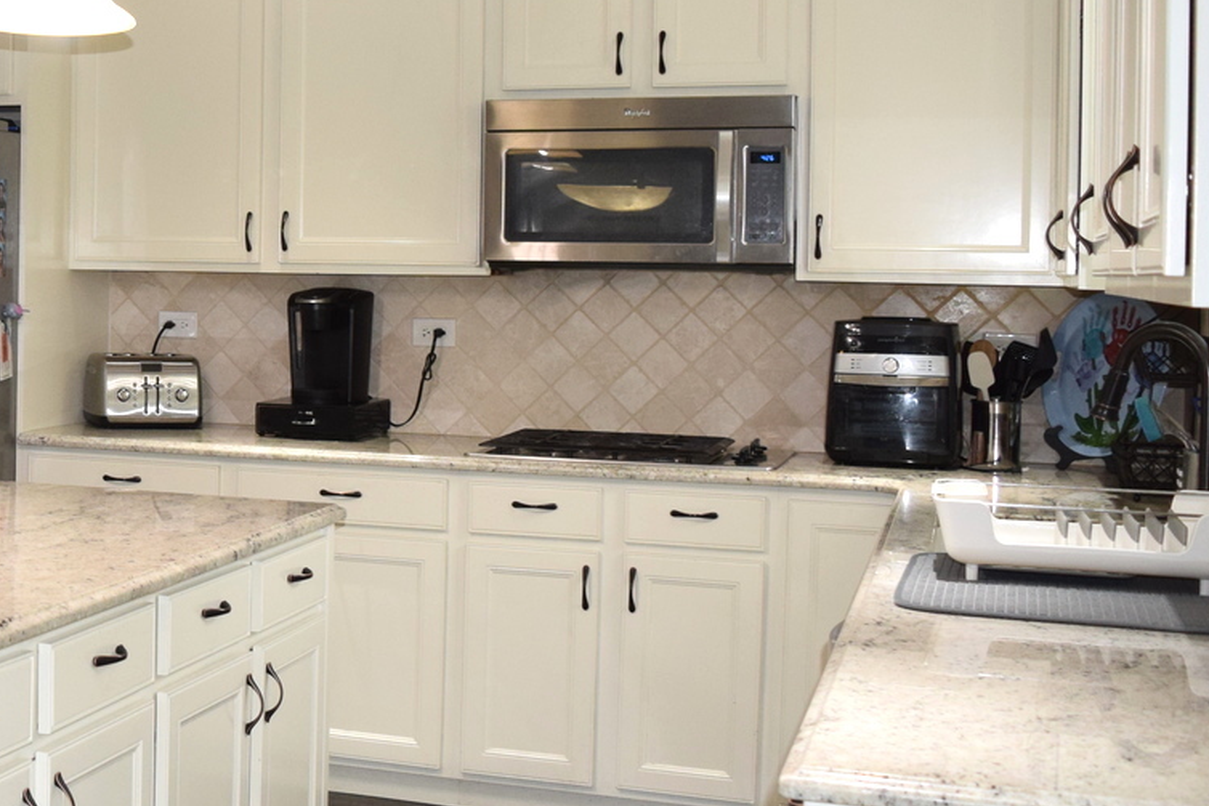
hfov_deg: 31.2
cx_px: -72
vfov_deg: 23.4
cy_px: 330
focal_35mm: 58
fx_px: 1948
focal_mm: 18
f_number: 5
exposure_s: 1/100
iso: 800
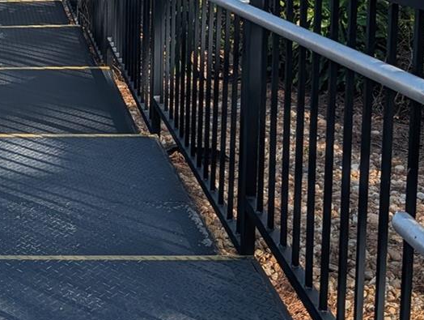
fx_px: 896
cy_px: -137
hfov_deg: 25.7
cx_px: 31
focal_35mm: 73
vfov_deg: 18.3
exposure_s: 1/1038
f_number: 1.68
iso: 30
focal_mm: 6.9
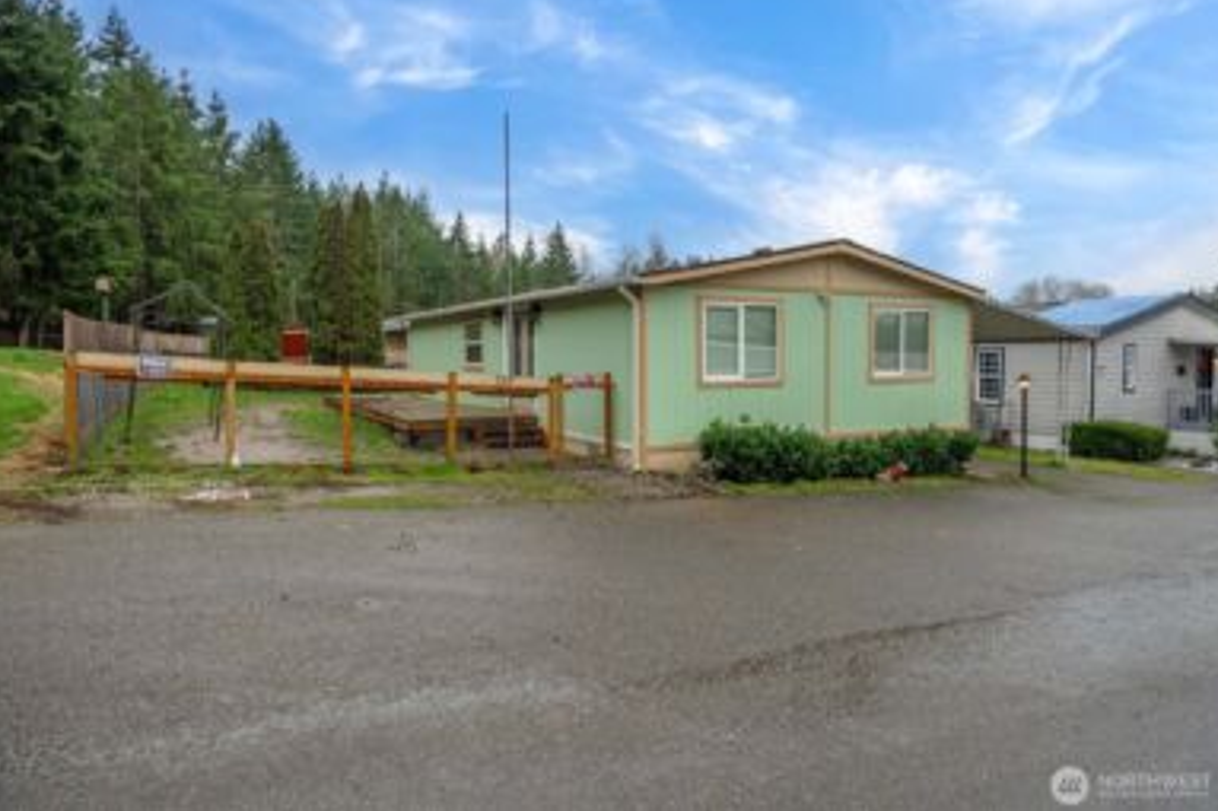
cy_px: 390
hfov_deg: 76.1
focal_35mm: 23
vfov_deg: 55.1
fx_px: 778
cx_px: 598
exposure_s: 1/30
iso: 250
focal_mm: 22
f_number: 7.1
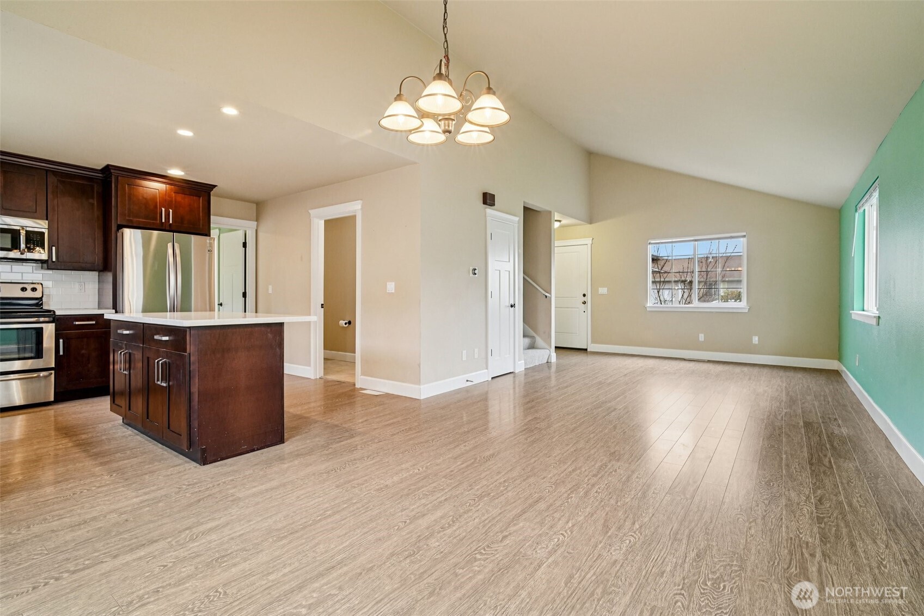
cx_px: 462
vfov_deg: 73.7
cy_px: 308
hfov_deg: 96.7
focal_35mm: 16
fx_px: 411
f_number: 8
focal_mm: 16
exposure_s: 1/25
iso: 1600
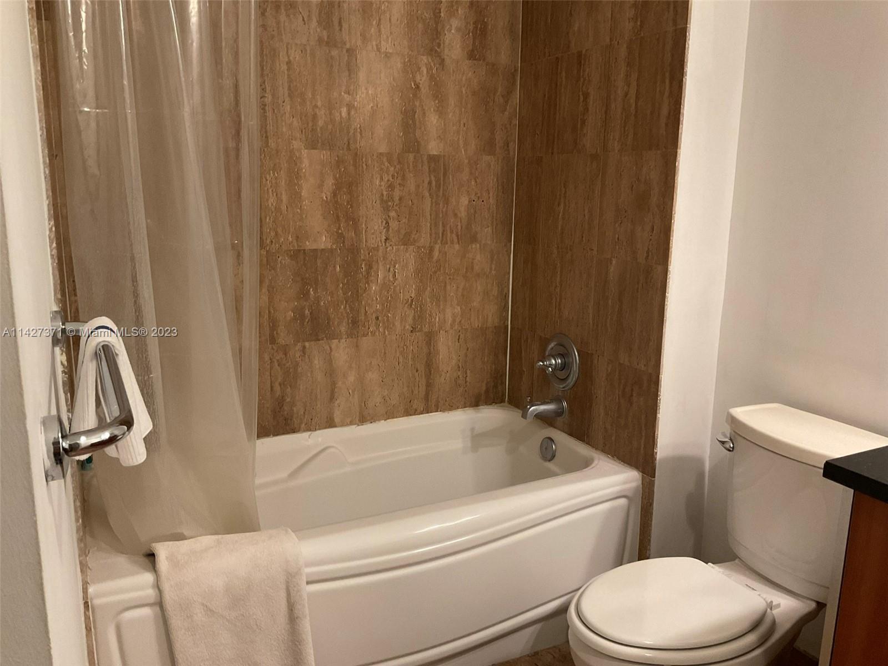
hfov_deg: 61.7
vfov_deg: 48.2
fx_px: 744
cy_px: 333
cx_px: 444
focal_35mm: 29
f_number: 1.8
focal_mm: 3
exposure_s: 1/60
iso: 125
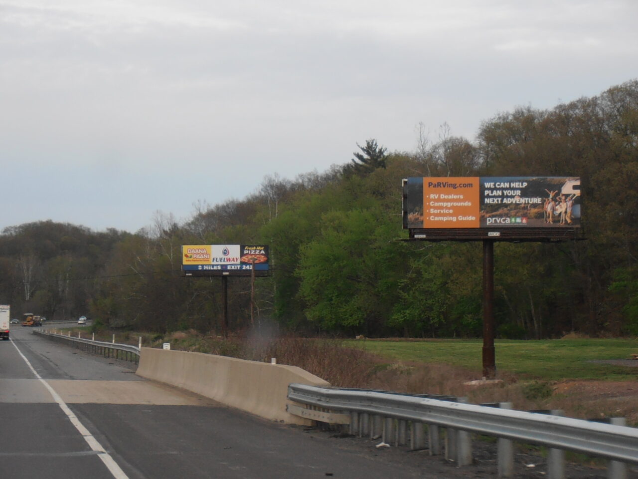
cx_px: 319
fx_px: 2046
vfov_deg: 13.3
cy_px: 240
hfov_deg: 17.7
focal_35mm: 111
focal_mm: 19.64
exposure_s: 1/200
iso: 250
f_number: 5.5
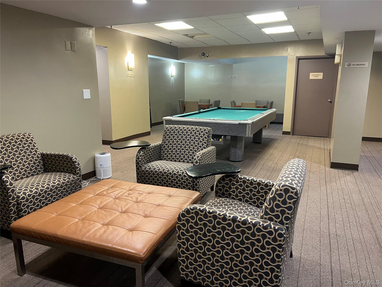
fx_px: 287
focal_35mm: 26
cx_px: 191
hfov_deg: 67.3
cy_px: 144
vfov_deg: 53.1
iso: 320
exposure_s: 1/60
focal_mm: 5.7
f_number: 1.5
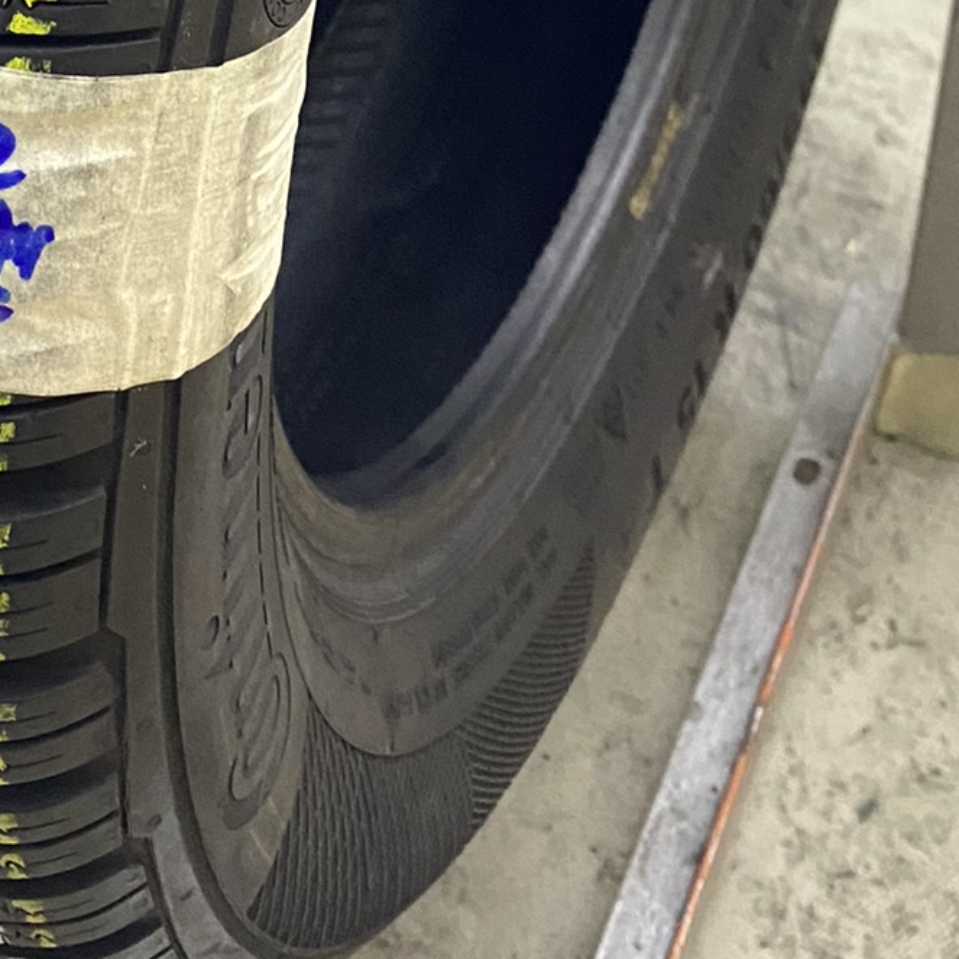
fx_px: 2225
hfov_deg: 23.8
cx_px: 149
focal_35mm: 71
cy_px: -430
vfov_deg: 21.0
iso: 400
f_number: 1.8
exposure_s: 1/50
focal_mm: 4.25
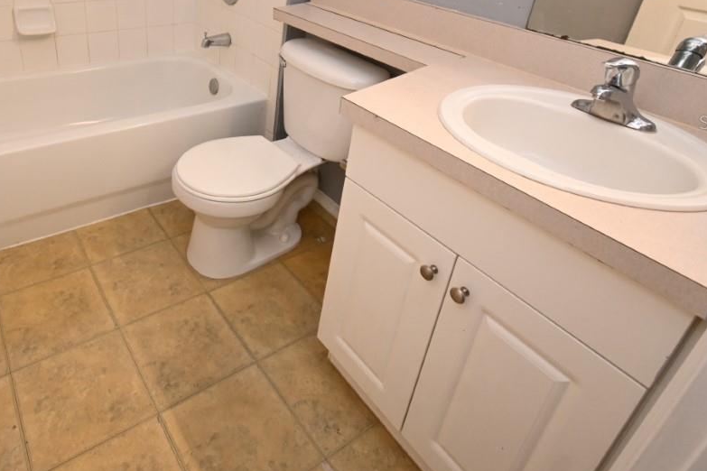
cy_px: 122
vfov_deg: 52.8
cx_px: 243
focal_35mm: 23
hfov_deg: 74.0
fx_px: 452
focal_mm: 10
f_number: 4.5
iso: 1250
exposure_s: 1/60
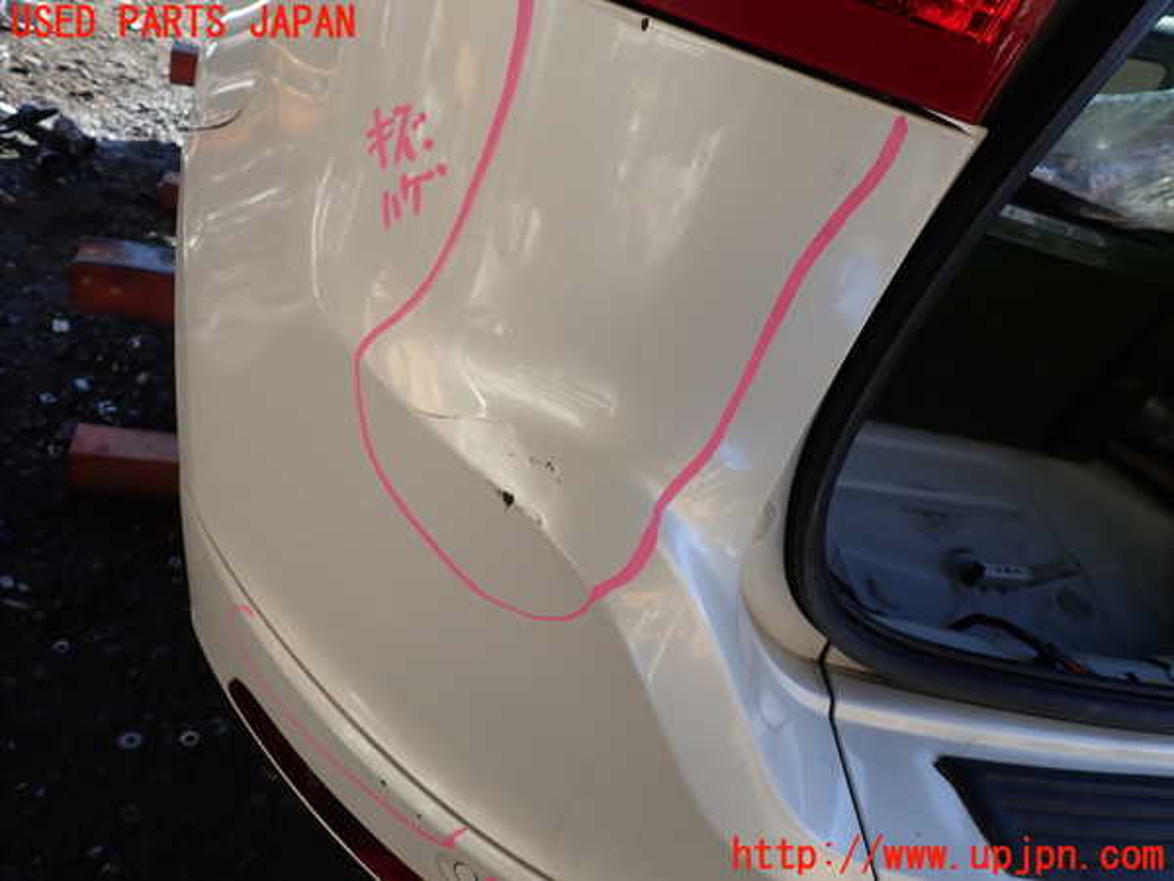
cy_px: 440
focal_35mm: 25
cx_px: 587
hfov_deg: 69.4
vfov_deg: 54.9
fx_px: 848
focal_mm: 4.5
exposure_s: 1/320
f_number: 2.8
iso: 100
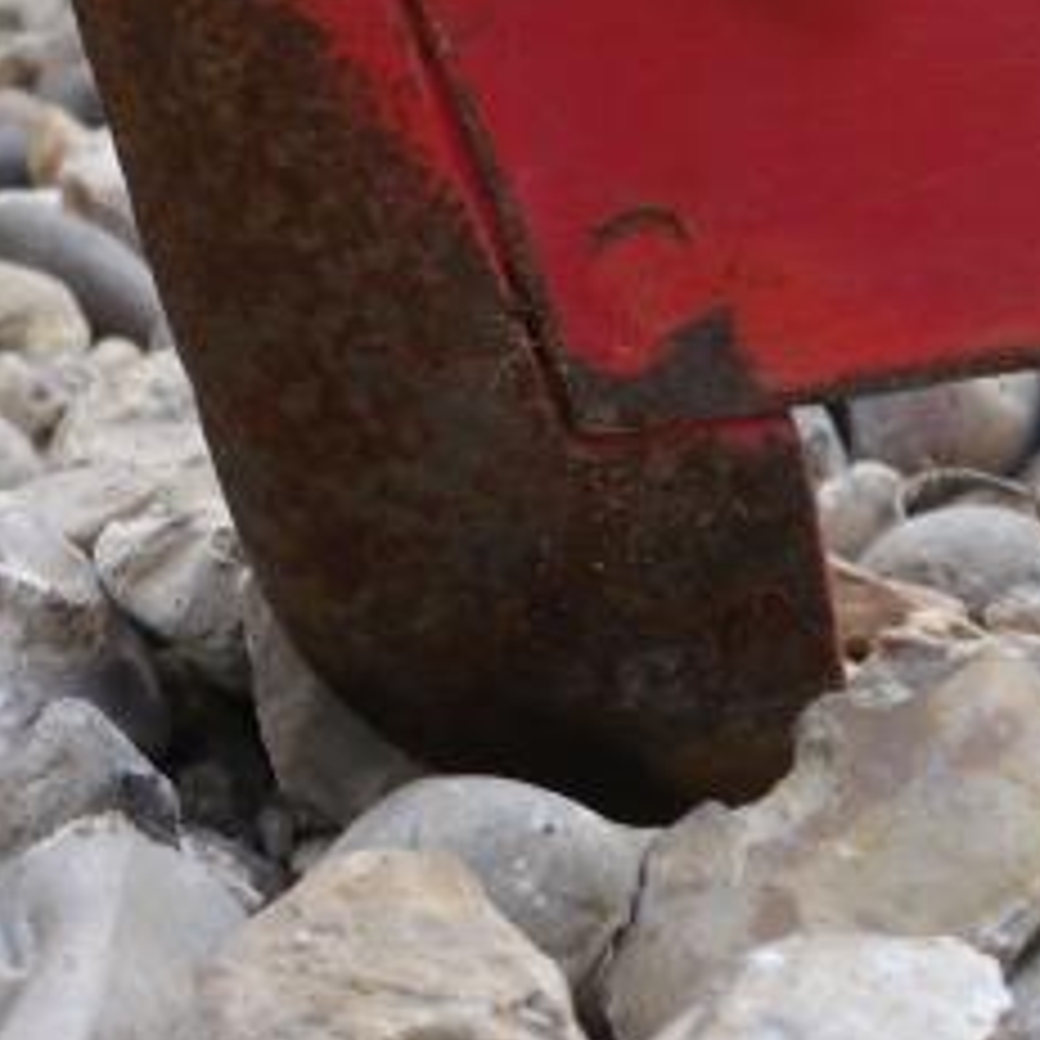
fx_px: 4521
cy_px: -374
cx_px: -9
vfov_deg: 12.6
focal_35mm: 133
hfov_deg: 12.9
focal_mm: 17
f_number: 4.5
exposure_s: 1/160
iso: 160
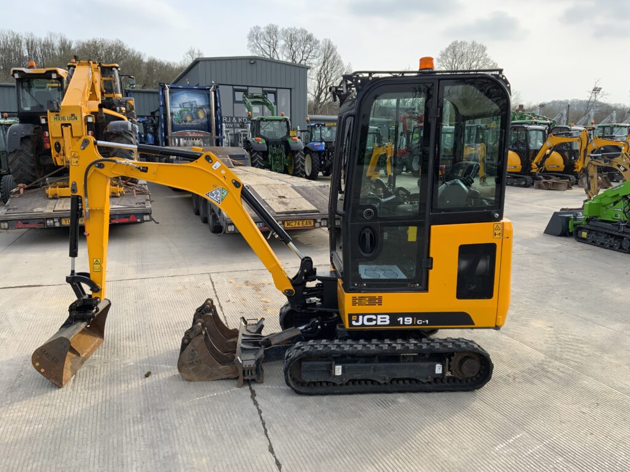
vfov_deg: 48.2
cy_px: 236
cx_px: 315
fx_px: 528
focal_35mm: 29
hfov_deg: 61.7
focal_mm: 3
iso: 16
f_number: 1.8
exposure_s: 1/650
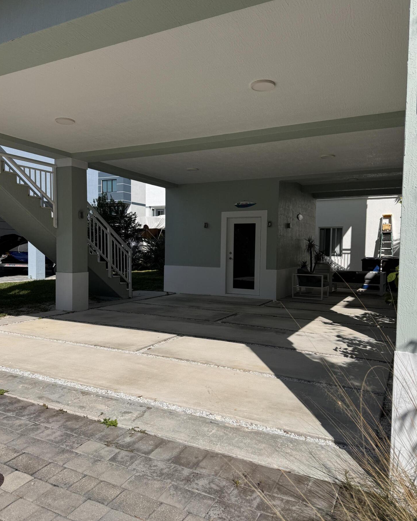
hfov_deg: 54.9
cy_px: 266
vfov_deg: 66.0
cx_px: 201
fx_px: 401
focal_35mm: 26
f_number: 1.78
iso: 80
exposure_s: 1/7937
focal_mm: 6.76
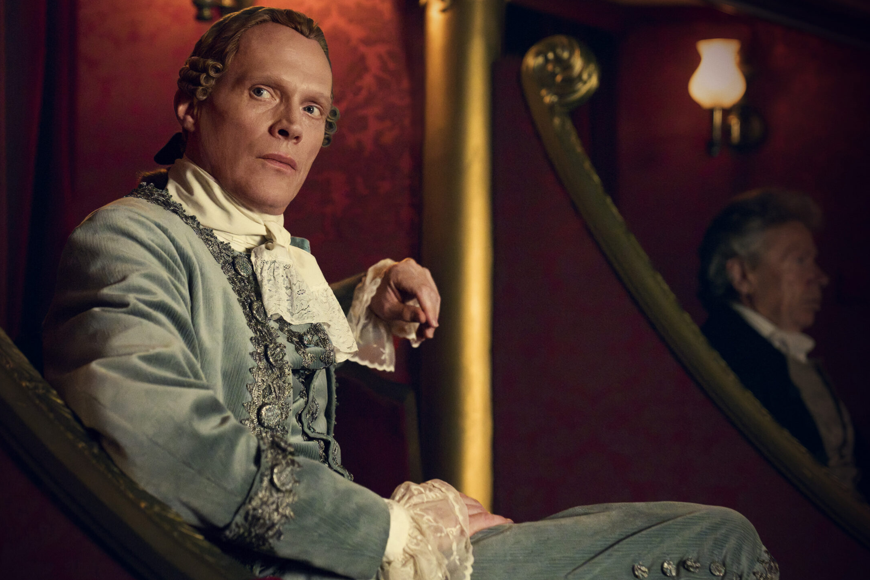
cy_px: 275
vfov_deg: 19.5
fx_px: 1692
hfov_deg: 28.8
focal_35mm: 70
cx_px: 386
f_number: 2.8
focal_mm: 59
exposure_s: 1/200
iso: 25600
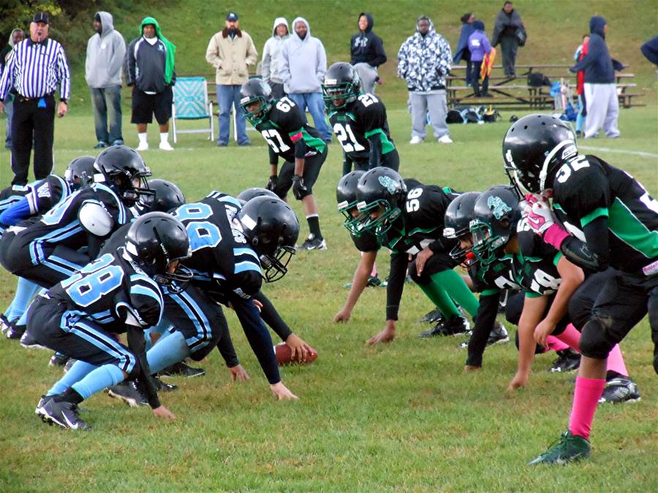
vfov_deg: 7.6
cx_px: 329
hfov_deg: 10.1
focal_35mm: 196
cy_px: 246
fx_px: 3726
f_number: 5.6
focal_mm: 35
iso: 800
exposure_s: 1/160
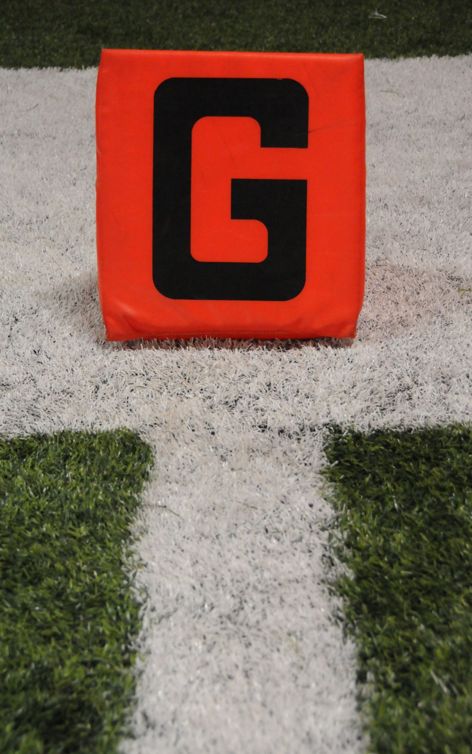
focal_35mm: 74
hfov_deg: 17.6
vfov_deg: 27.8
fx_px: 1523
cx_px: 233
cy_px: 374
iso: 3200
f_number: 5
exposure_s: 1/100
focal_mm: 48
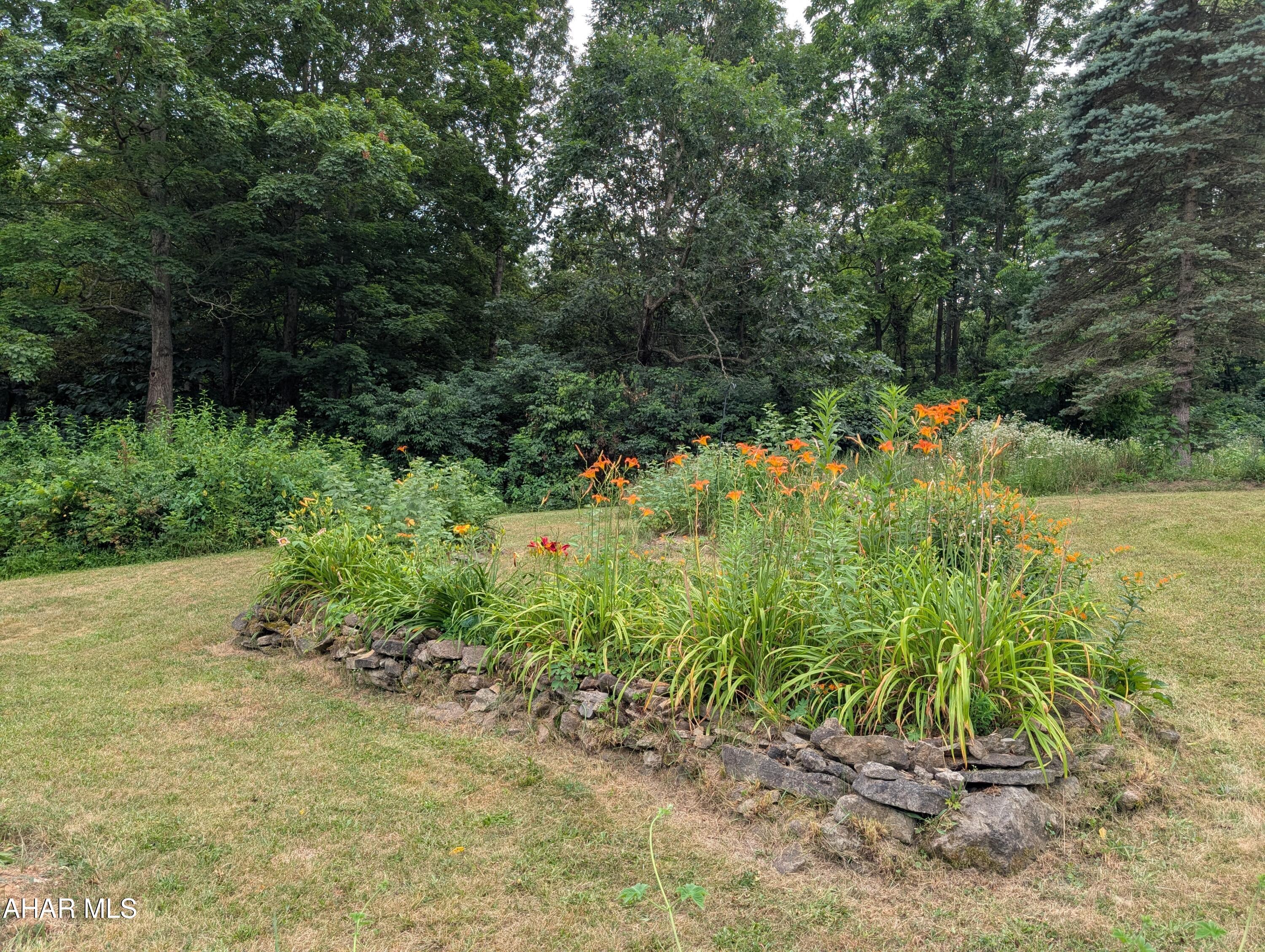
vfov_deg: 56.9
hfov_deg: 71.5
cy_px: 476
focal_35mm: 24
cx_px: 632
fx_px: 878
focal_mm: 6.9
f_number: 1.68
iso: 20
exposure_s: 1/301
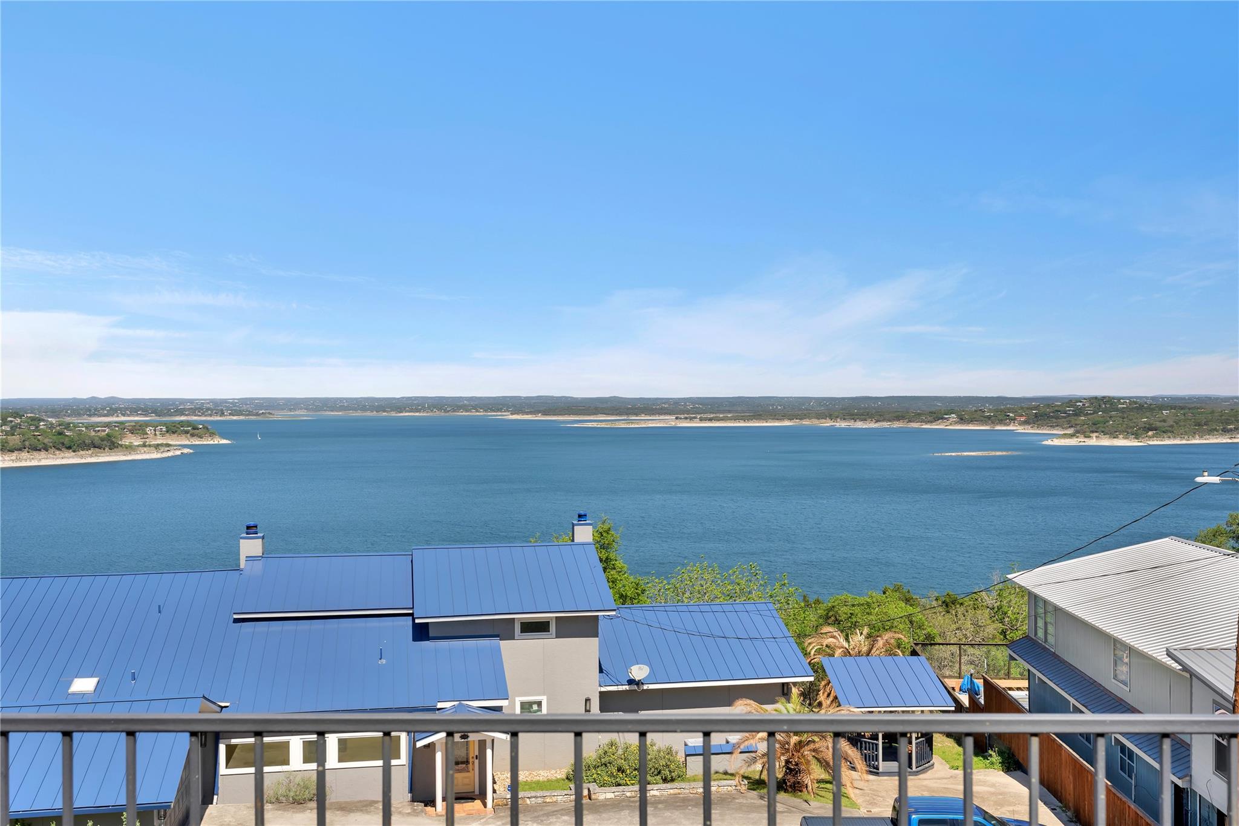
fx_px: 1204
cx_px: 620
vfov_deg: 37.8
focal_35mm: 35
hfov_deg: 54.4
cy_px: 413
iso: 400
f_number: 8
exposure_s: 1/1600
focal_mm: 35
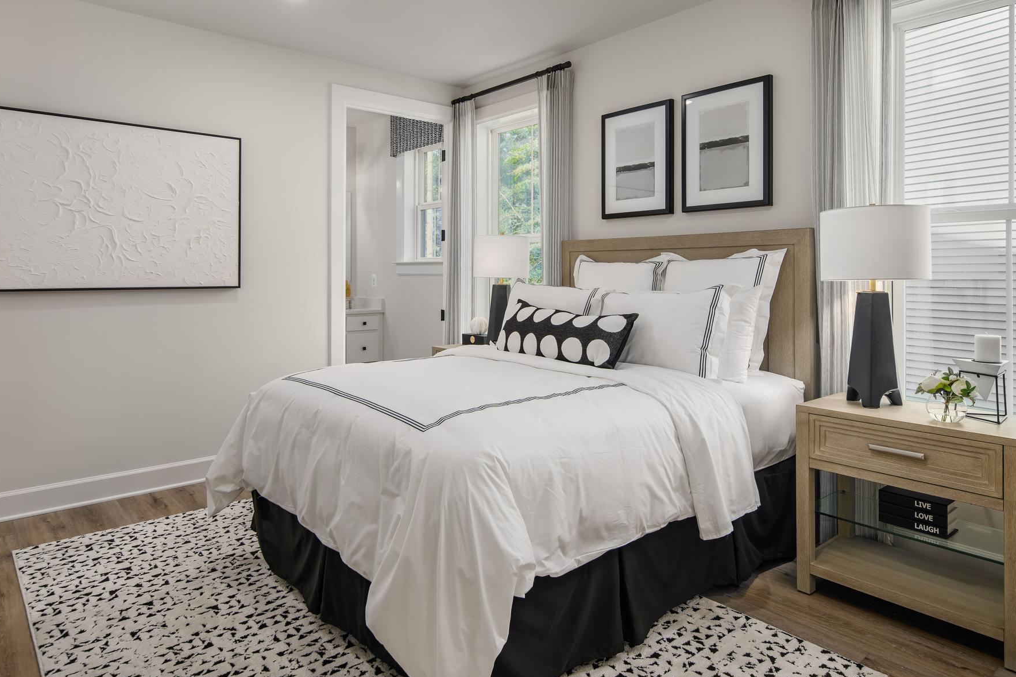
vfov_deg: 57.2
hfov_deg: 78.5
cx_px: 479
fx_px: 621
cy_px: 346
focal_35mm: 22
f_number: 9
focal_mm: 19
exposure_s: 1/200
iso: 160
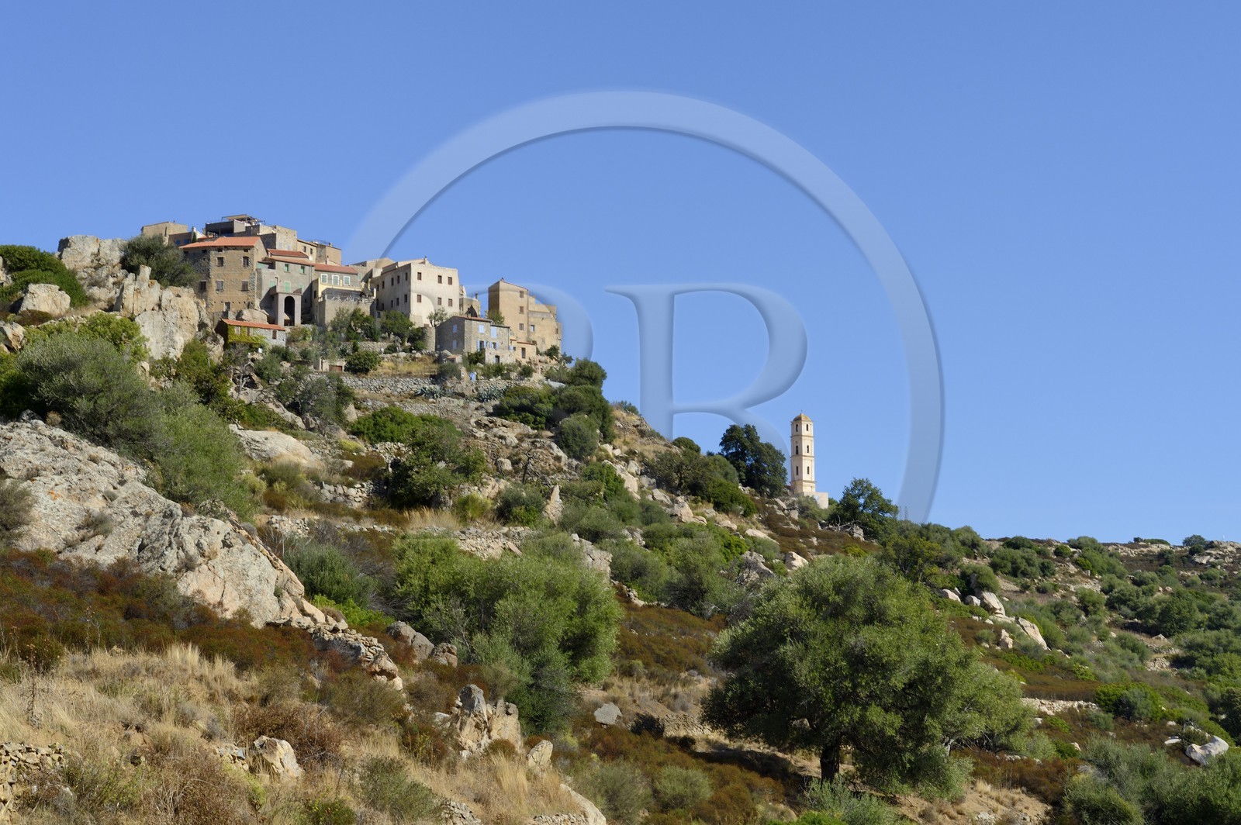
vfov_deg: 19.4
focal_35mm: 70
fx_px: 2411
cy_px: 412
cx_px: 620
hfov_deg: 28.9
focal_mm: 70
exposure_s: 1/250
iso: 200
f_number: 14
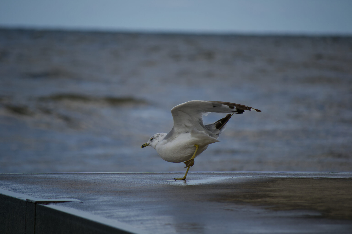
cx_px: 176
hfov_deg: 6.9
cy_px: 117
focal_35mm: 300
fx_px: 2930
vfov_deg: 4.6
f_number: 5.6
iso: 100
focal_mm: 200
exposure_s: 1/500
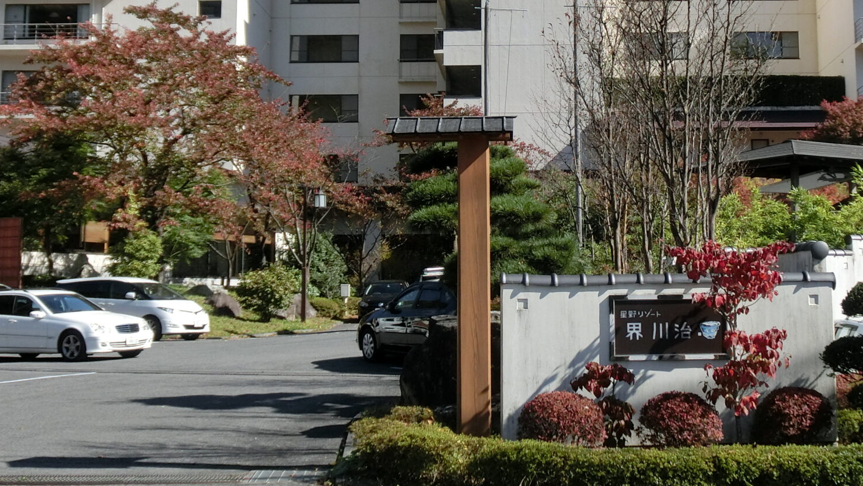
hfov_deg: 33.6
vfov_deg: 19.3
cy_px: 118
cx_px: 555
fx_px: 1419
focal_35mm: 62
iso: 80
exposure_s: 1/800
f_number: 3.7
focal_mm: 5.93
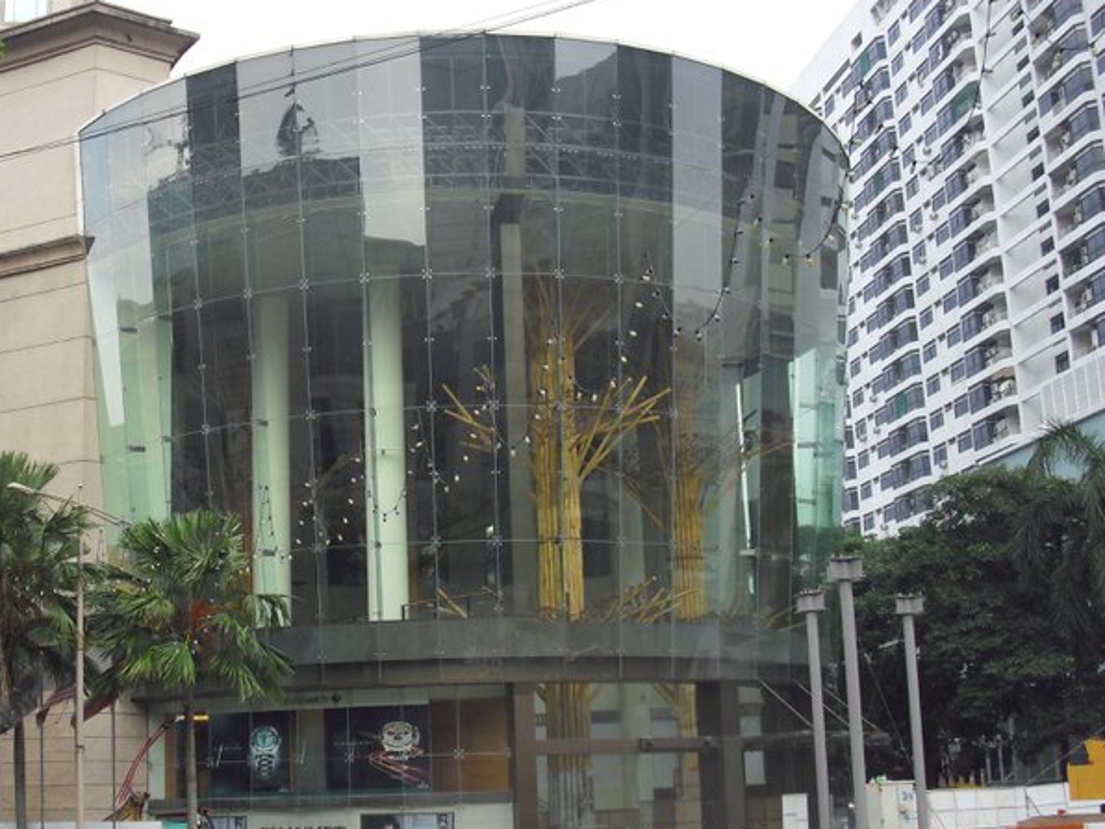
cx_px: 387
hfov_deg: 37.2
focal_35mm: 51
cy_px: 473
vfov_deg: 28.5
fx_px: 1628
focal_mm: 6.2
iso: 100
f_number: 2.8
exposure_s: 1/400
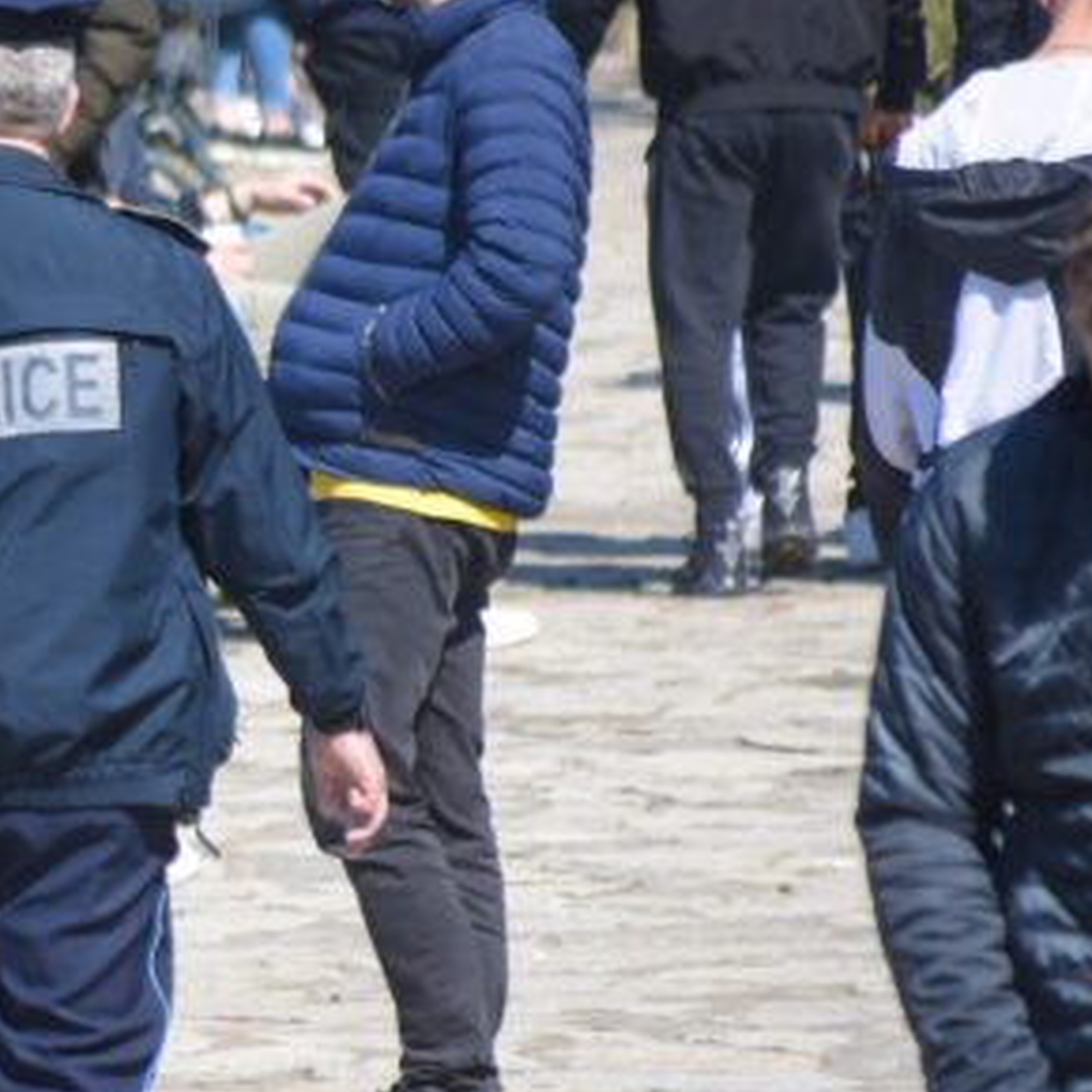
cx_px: -132
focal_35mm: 675
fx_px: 24091
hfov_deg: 2.6
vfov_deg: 2.6
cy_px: 501
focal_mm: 200
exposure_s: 1/400
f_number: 10
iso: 160
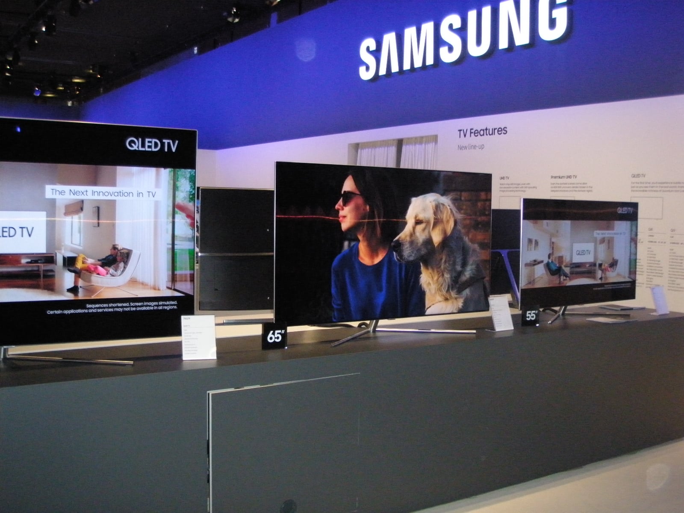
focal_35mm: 38
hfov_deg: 49.0
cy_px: 256
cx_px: 342
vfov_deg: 37.7
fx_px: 751
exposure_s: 1/250
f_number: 3.5
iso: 800
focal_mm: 6.7
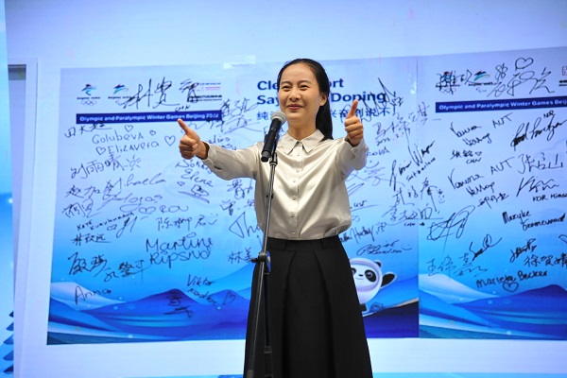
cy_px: 189
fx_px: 1890
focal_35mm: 120
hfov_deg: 17.1
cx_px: 284
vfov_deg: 11.4
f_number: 4
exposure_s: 1/200
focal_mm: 120
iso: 1600
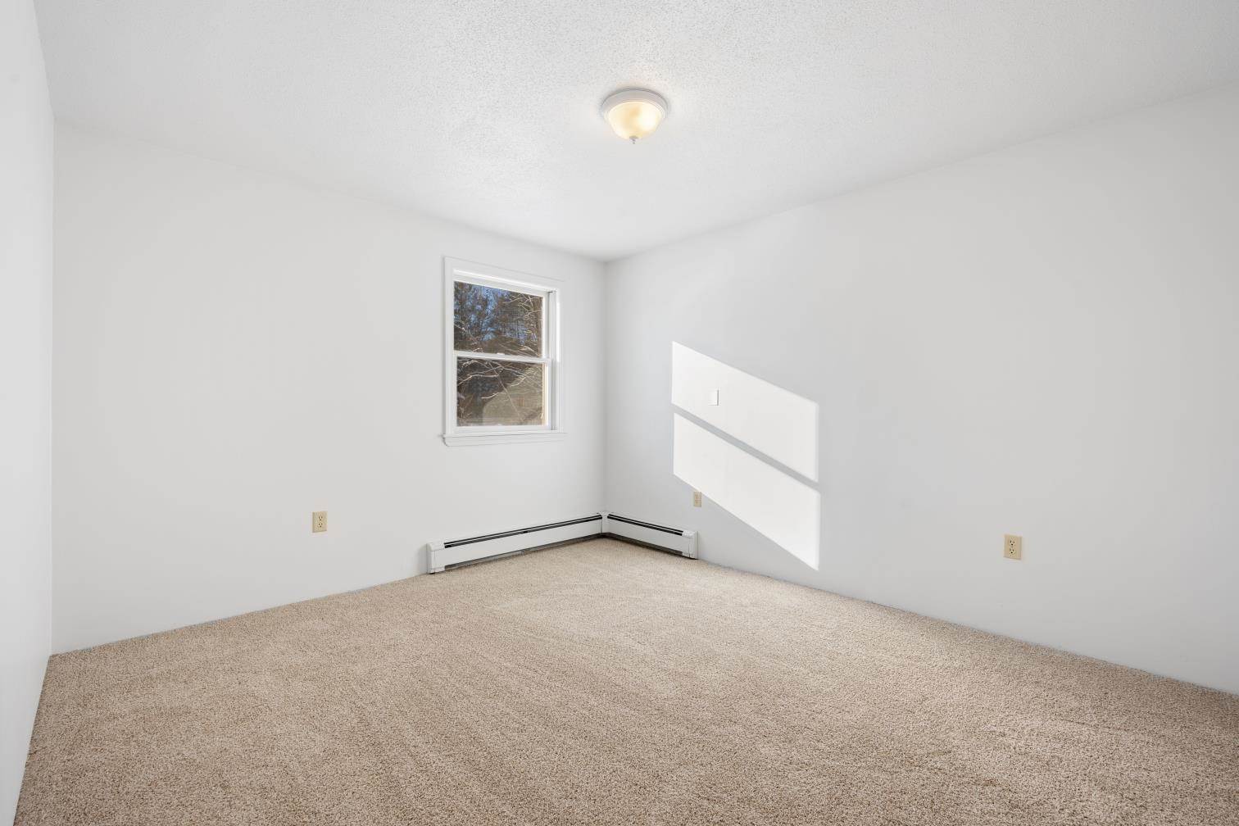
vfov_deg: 75.5
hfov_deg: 98.5
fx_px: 533
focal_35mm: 16
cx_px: 620
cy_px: 413
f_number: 8
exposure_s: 1/15
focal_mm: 15.5
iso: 320
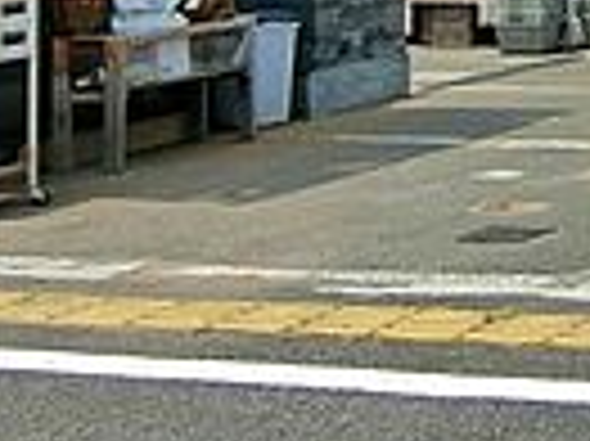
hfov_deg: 17.0
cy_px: -250
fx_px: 1533
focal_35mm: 90
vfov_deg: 15.0
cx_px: 1126
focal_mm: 4.06
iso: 80
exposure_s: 1/200
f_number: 6.9
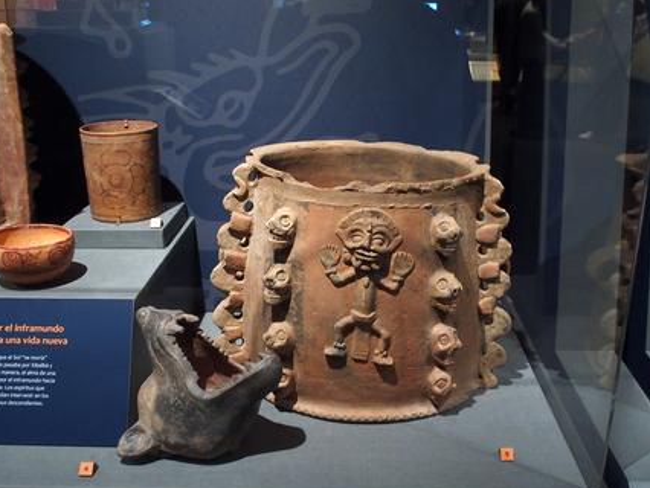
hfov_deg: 50.1
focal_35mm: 37
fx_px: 695
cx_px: 311
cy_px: 255
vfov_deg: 38.7
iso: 800
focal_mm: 7.4
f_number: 2.8
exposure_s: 1/10
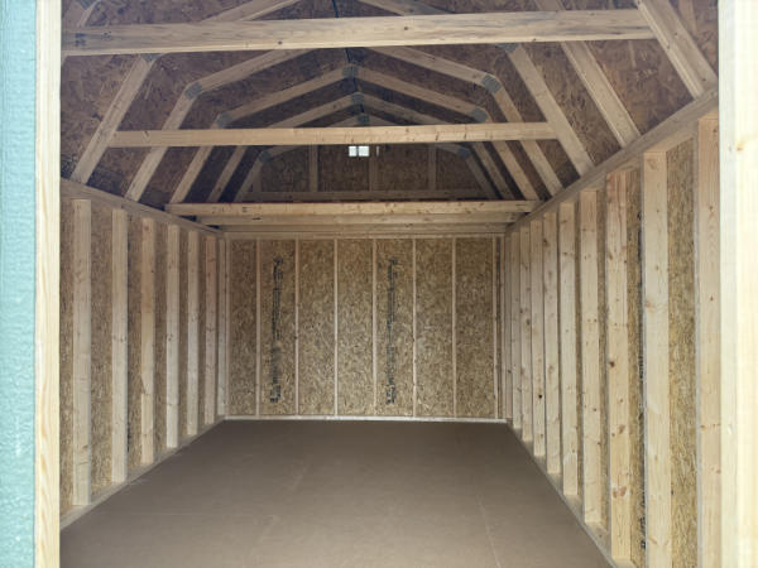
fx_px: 526
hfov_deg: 71.6
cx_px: 379
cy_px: 284
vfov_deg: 56.8
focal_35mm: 24
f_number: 1.8
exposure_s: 1/121
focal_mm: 6.8
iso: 125
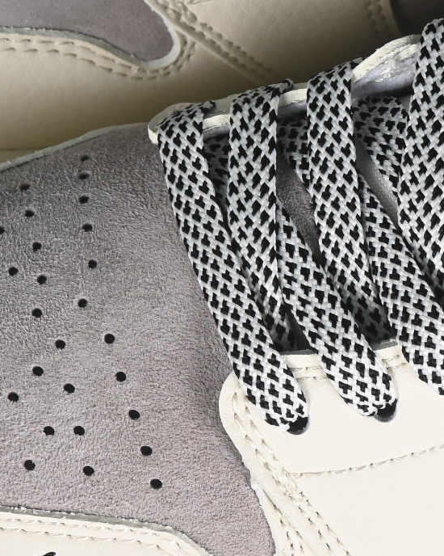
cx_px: 472
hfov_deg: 5.4
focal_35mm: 285
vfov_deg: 6.8
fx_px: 4683
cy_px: 122
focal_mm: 50
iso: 160
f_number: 7.1
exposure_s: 1/80
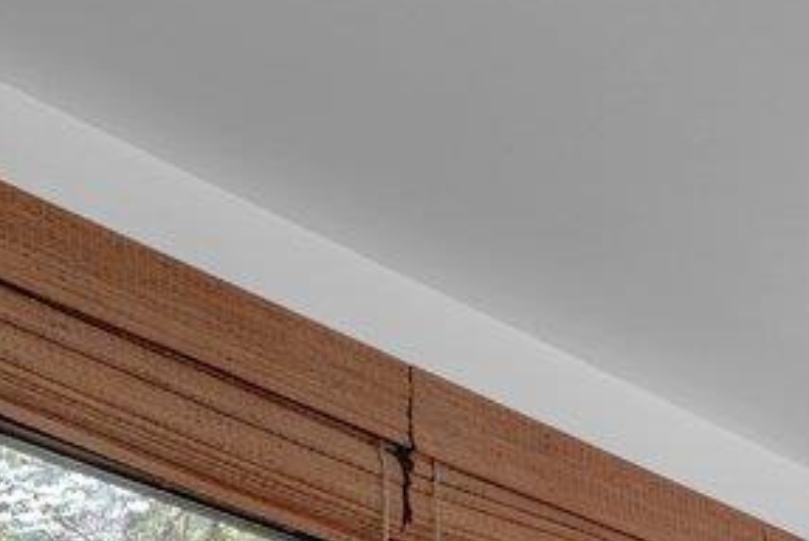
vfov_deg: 9.9
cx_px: 400
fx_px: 2564
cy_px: 1475
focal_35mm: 114
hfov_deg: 17.9
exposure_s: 1/8
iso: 100
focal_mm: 16
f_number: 8
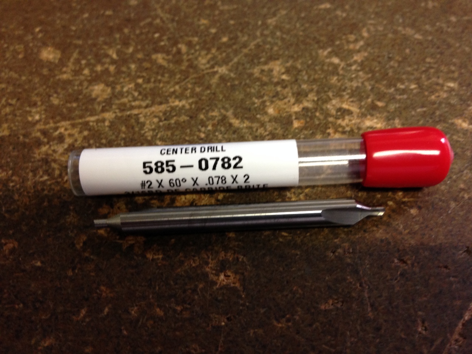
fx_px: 450
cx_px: 236
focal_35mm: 33
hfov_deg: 55.4
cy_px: 177
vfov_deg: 42.9
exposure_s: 1/20
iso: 160
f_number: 2.4
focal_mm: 4.12
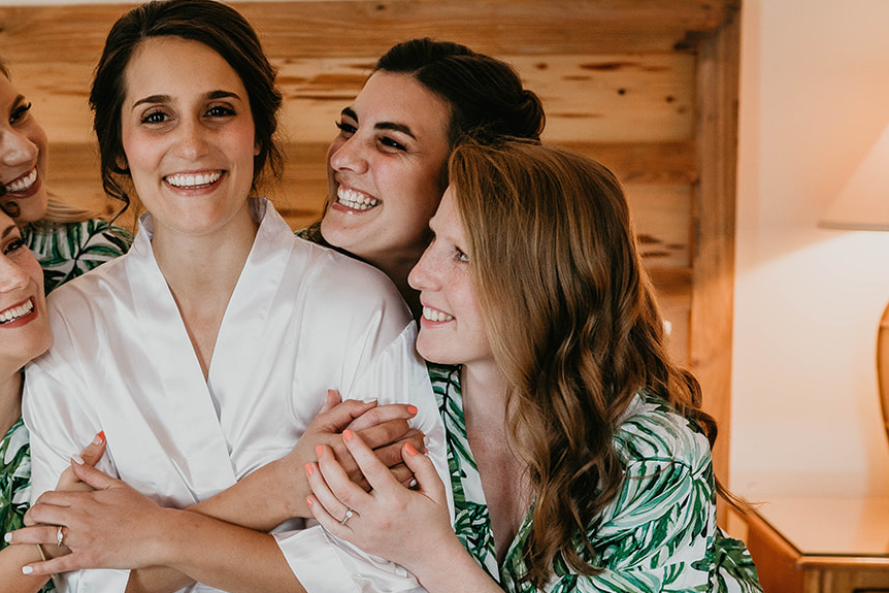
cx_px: 192
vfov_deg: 20.8
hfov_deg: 30.3
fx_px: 1605
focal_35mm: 65
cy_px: 403
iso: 400
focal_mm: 35
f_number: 2.8
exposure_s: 1/100
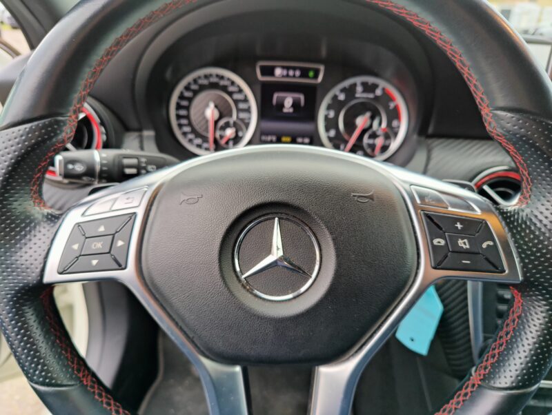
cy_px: 208
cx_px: 276
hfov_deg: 52.6
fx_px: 559
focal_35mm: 35
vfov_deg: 40.8
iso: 200
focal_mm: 6.06
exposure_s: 1/108
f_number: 1.88
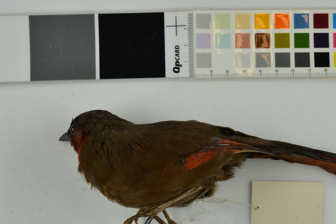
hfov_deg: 38.1
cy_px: 150
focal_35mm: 52
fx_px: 485
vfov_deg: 25.9
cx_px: 192
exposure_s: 1/200
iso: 800
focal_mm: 35
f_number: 16
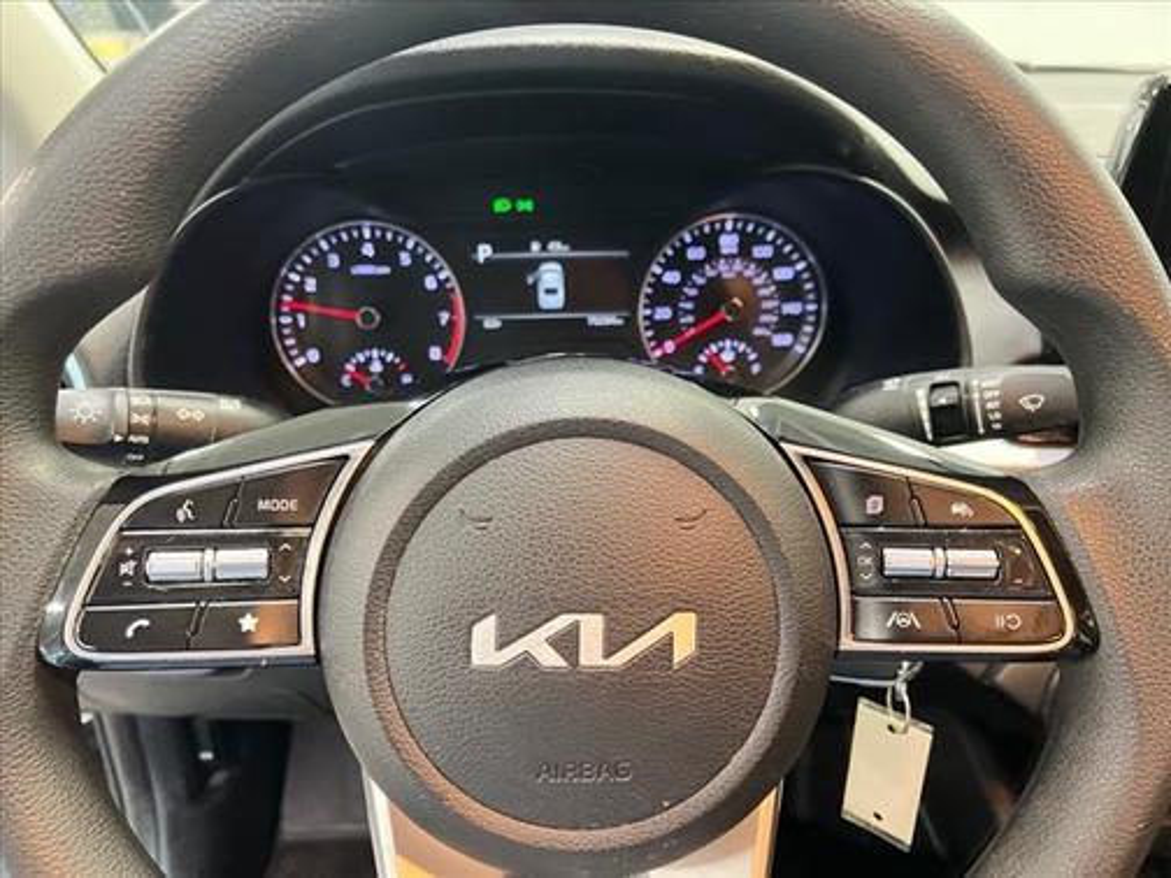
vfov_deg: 53.1
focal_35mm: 26
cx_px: 586
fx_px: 880
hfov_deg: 67.3
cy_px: 439
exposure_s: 1/30
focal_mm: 5.7
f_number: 1.5
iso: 1000
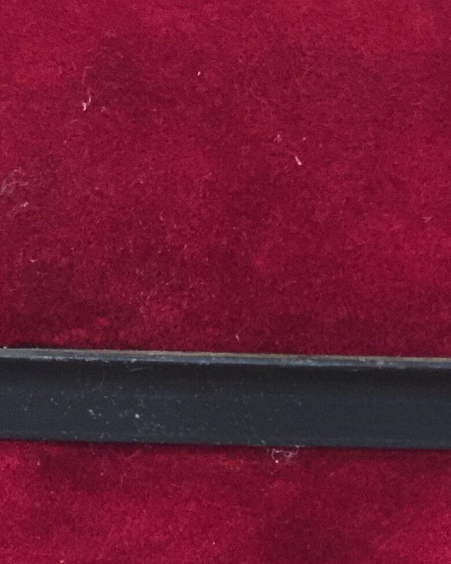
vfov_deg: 18.9
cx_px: 533
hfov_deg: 15.6
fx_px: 1586
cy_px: 697
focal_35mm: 95
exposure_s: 1/8
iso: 160
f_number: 2.2
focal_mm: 4.15
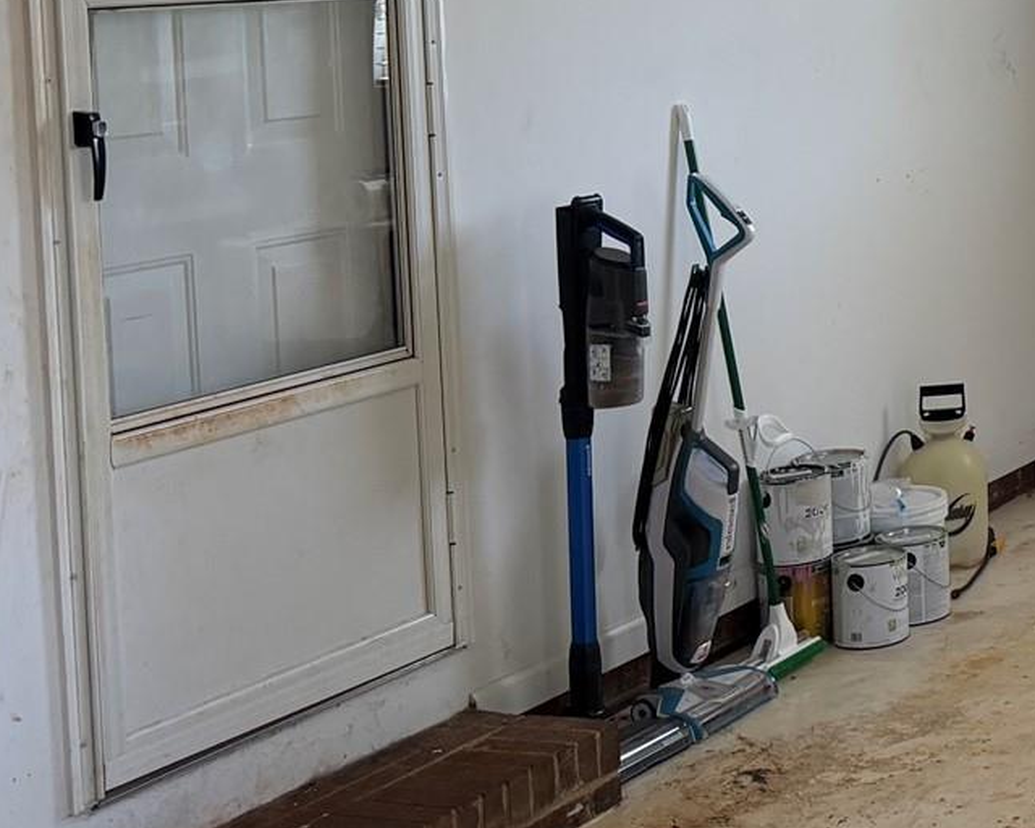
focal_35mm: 75
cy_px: -11
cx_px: 1510
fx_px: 2297
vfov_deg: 19.8
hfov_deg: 21.6
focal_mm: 6.76
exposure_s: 1/223
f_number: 1.78
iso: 160
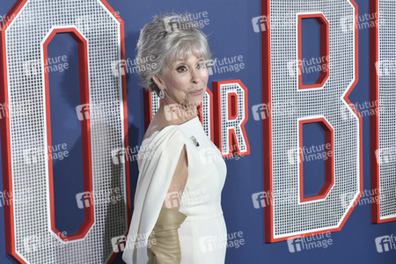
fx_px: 1320
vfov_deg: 11.4
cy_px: 132
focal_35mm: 120
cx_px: 198
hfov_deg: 17.1
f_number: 6.3
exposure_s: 1/320
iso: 2000
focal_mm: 120
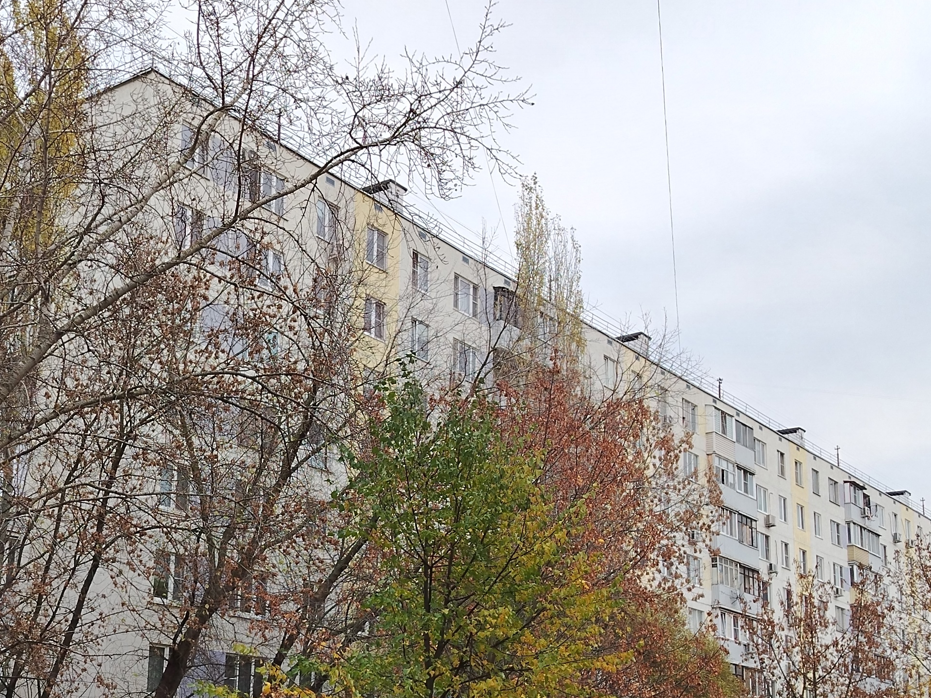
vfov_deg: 28.7
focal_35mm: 50
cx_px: 428
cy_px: 508
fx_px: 1345
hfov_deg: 38.2
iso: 100
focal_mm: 5.25
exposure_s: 1/208
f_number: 1.75
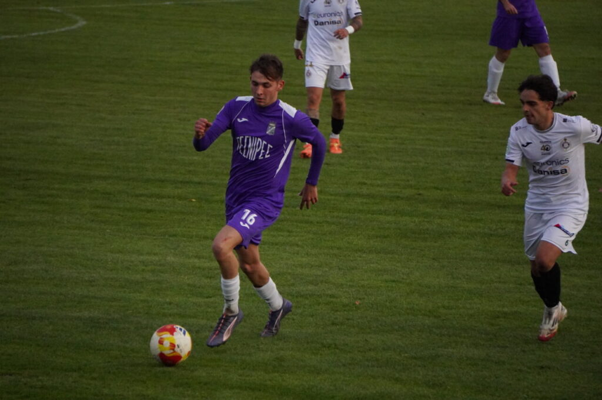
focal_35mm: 315
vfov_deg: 4.4
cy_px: 200
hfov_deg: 6.5
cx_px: 301
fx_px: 5263
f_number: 6.3
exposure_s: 1/2500
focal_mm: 210
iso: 6400
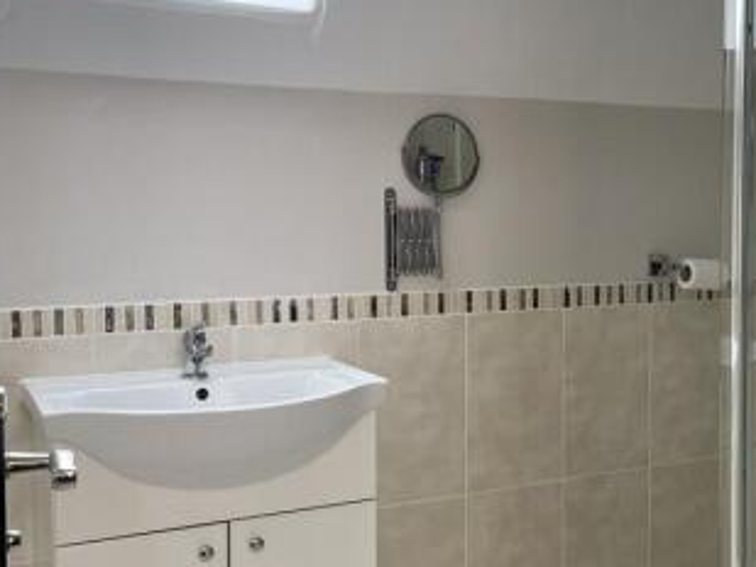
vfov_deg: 29.7
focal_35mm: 49
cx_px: 566
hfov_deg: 37.9
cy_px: 280
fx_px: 1071
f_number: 1.6
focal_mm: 4.2
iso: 100
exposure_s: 1/100
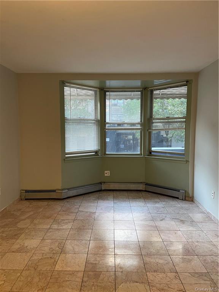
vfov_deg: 67.3
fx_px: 219
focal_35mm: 26
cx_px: 110
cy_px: 146
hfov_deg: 53.1
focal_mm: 4.2
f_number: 1.6
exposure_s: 1/60
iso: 100
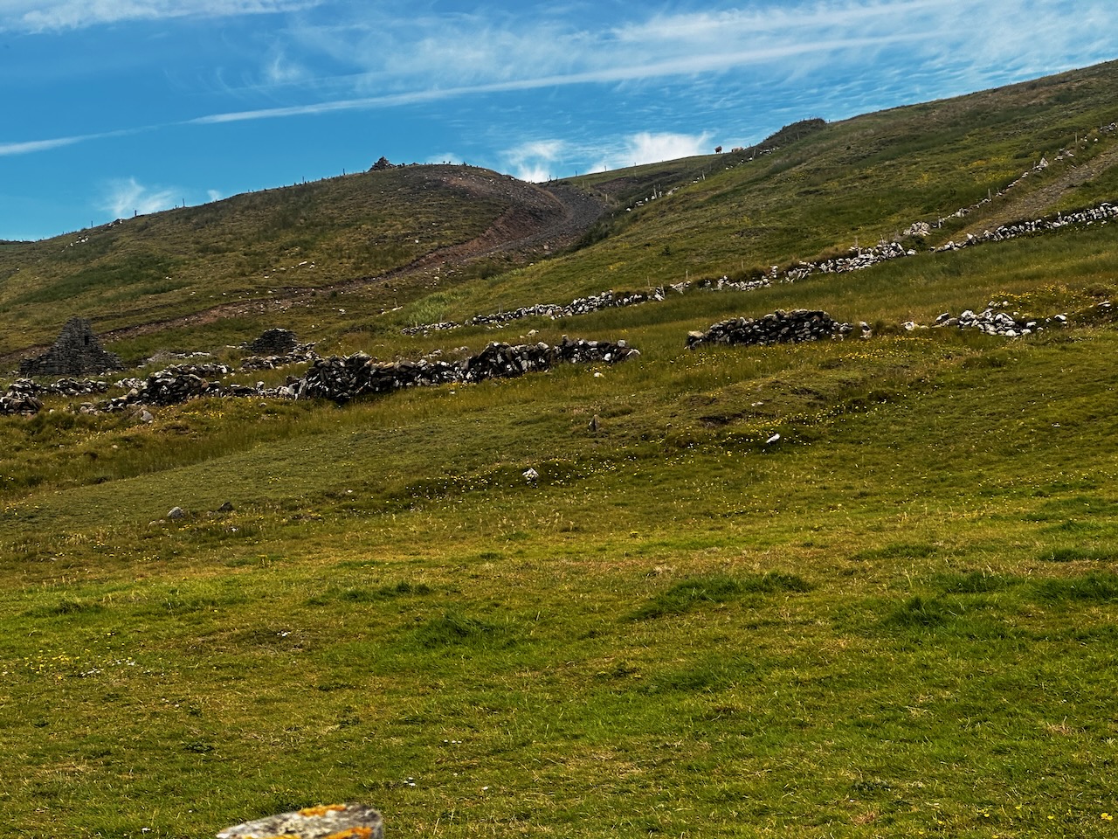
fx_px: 2487
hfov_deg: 25.3
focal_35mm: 77
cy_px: 420
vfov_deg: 19.1
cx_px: 559
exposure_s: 1/637
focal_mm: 9
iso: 32
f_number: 2.8
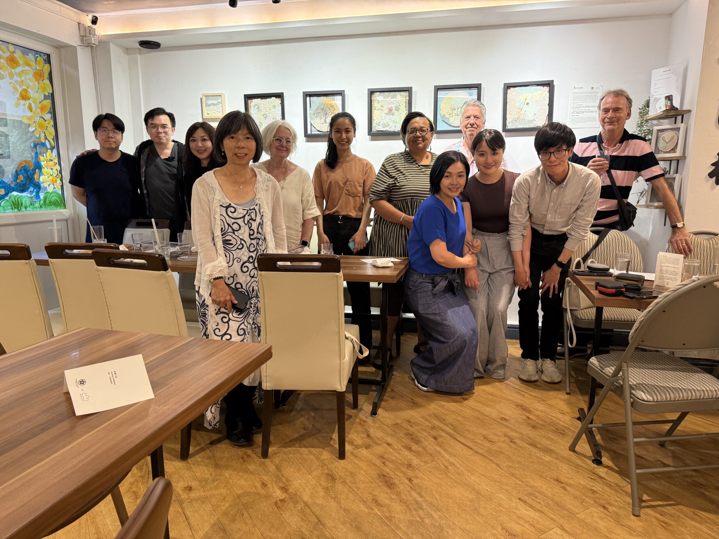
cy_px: 270
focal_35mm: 24
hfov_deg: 71.6
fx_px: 498
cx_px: 360
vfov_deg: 56.8
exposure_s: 1/50
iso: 160
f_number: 1.78
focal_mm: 6.76
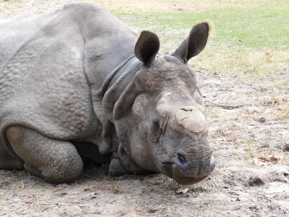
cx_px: 144
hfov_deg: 19.1
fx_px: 860
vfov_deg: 14.4
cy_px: 108
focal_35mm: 103
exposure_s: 1/250
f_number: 4.7
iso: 400
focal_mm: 17.5
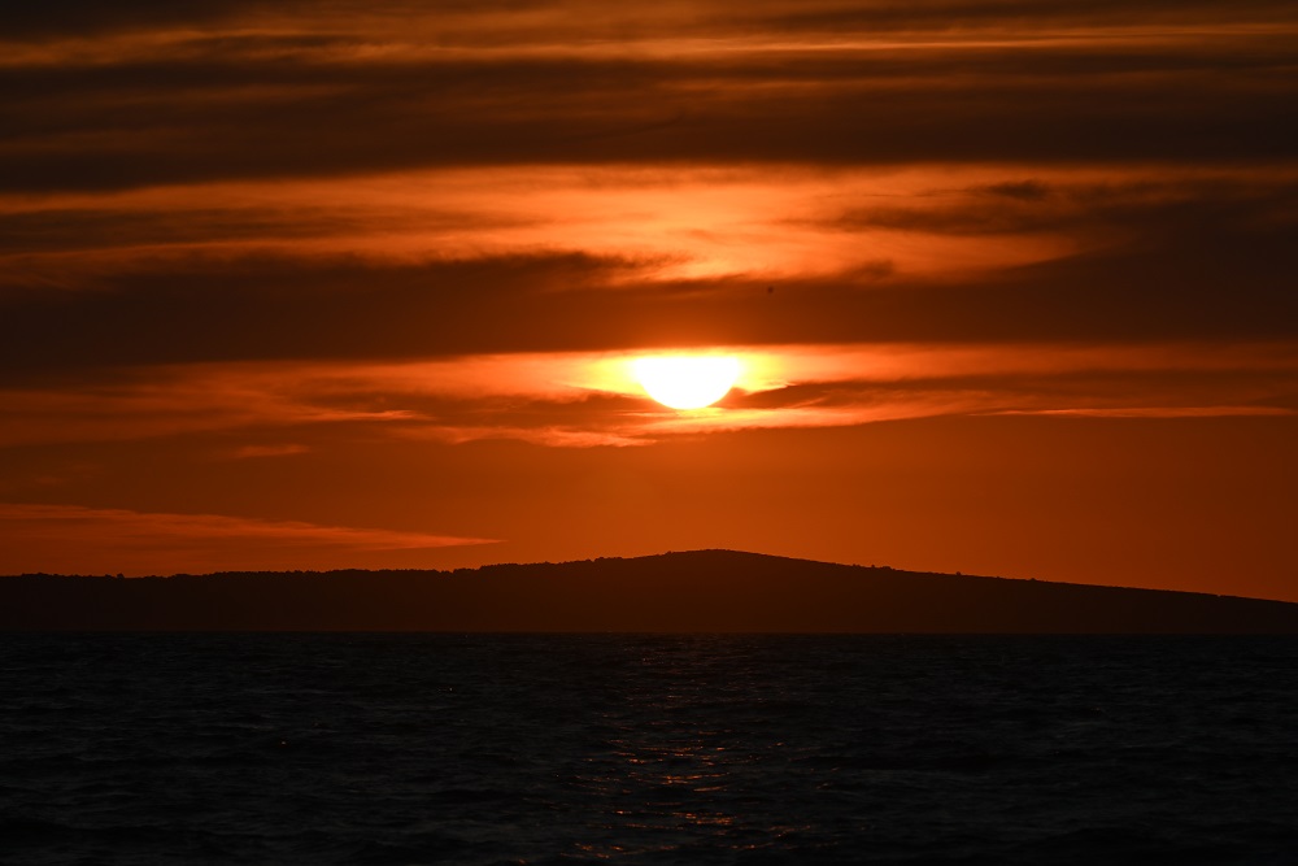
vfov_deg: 4.6
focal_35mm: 300
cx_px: 649
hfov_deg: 6.9
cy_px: 433
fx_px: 10817
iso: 100
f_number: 16
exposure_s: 1/400
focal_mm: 300
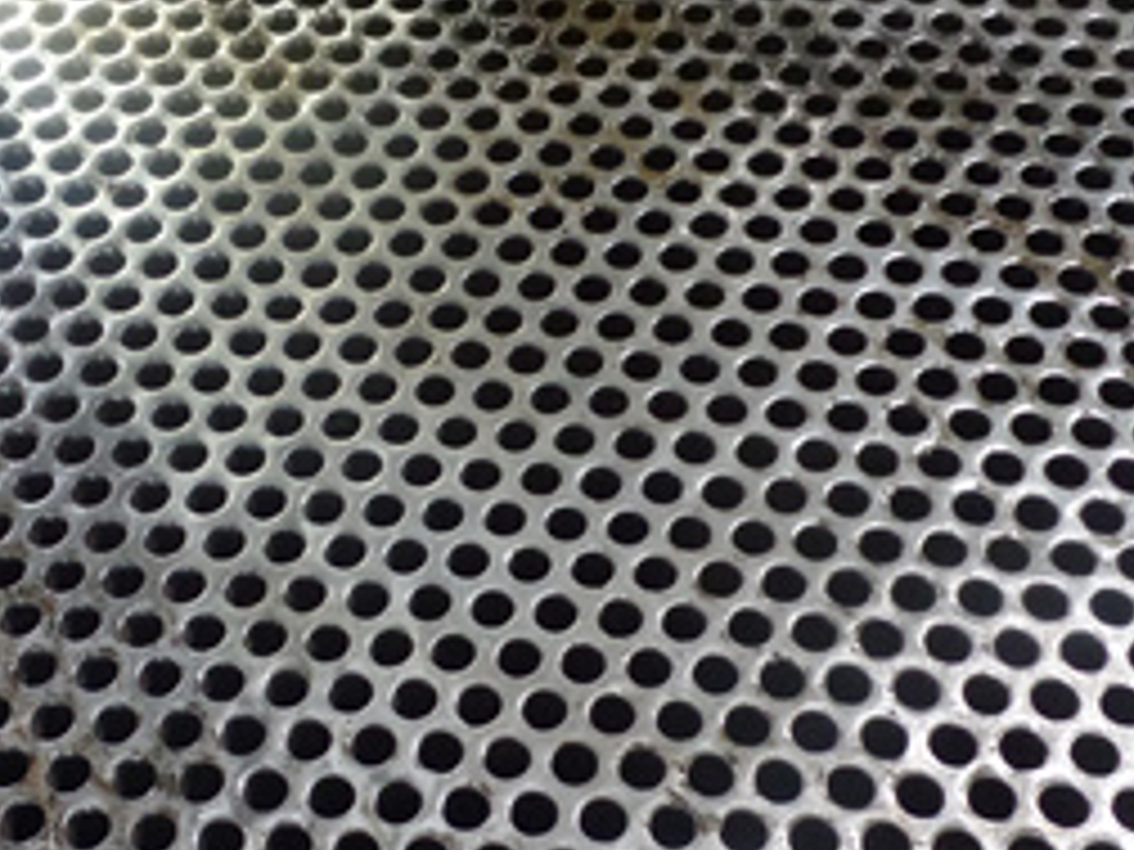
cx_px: 472
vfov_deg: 33.8
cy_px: 713
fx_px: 1343
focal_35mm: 41
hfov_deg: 45.6
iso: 800
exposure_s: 1/15
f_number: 2.8
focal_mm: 4.1
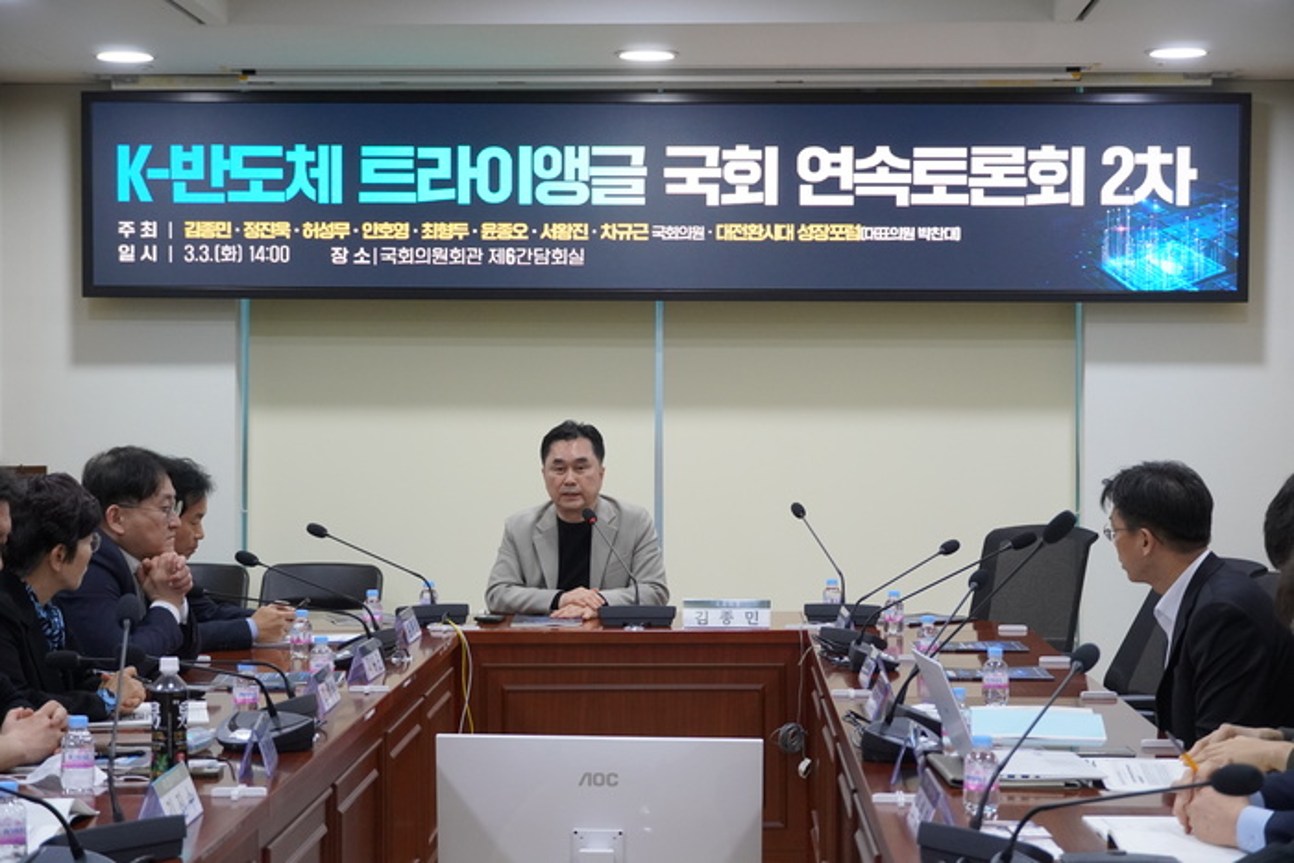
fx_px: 2534
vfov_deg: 19.3
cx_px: 647
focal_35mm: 70
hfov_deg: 28.6
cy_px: 432
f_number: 5
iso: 1600
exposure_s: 1/160
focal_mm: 47
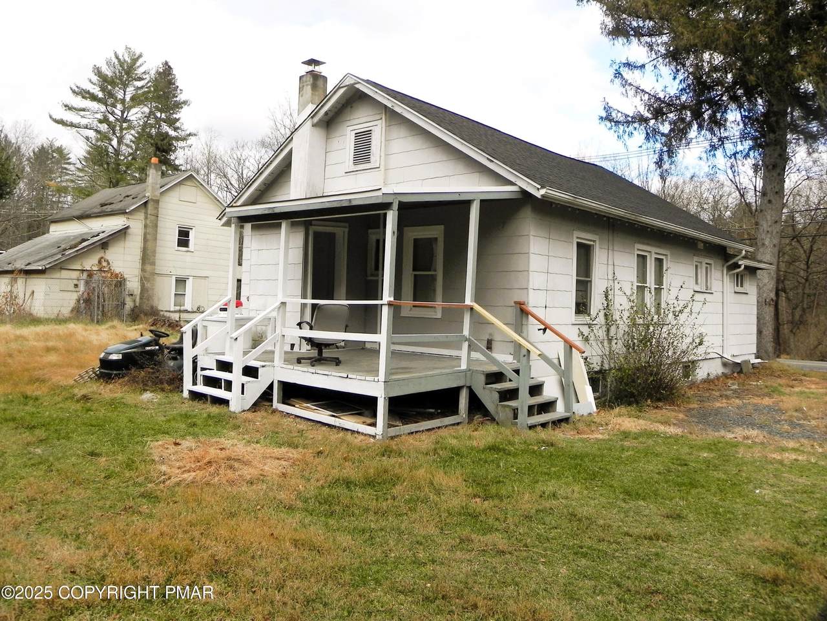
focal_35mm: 29
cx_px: 414
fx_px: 693
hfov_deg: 61.7
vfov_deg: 48.2
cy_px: 310
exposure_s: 1/772
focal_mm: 5.2
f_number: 3.2
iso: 160
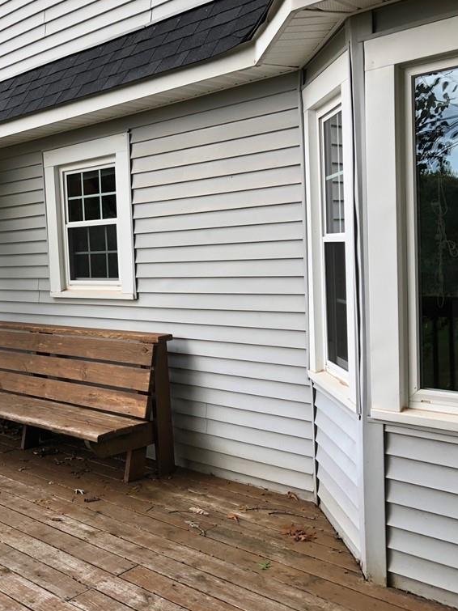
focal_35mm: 38
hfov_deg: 36.7
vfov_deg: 49.0
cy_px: 304
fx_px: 671
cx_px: 110
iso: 20
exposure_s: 1/197
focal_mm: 3.99
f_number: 1.8
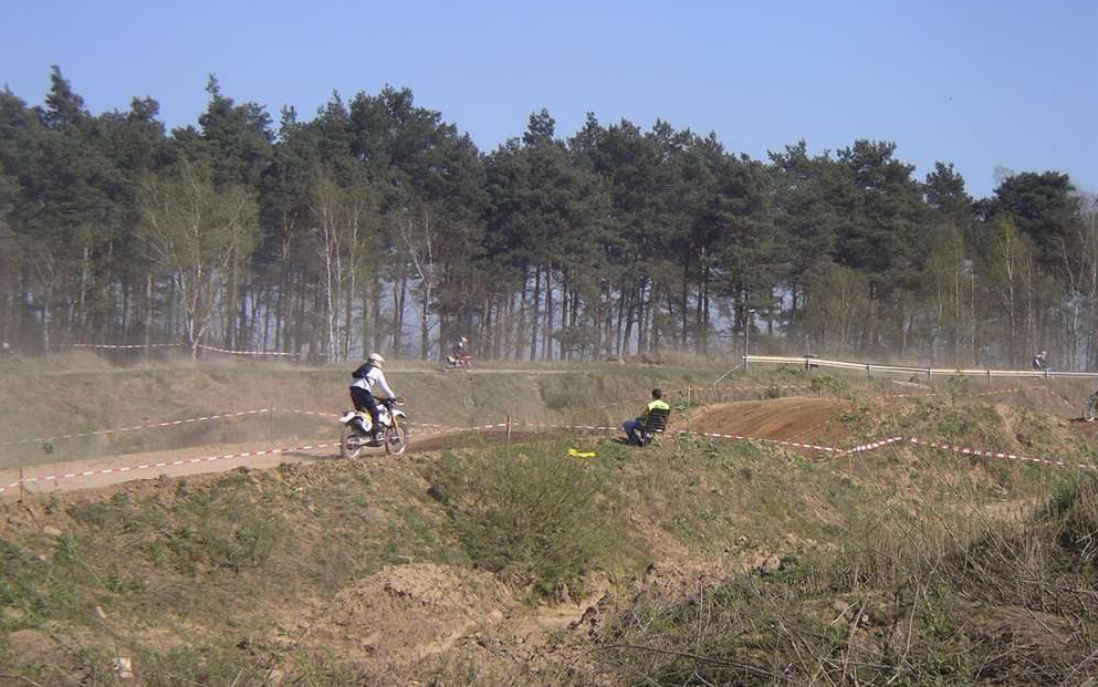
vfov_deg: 11.8
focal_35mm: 111
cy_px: 299
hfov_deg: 18.8
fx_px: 3322
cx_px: 552
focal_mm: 16
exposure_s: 1/500
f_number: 3.9
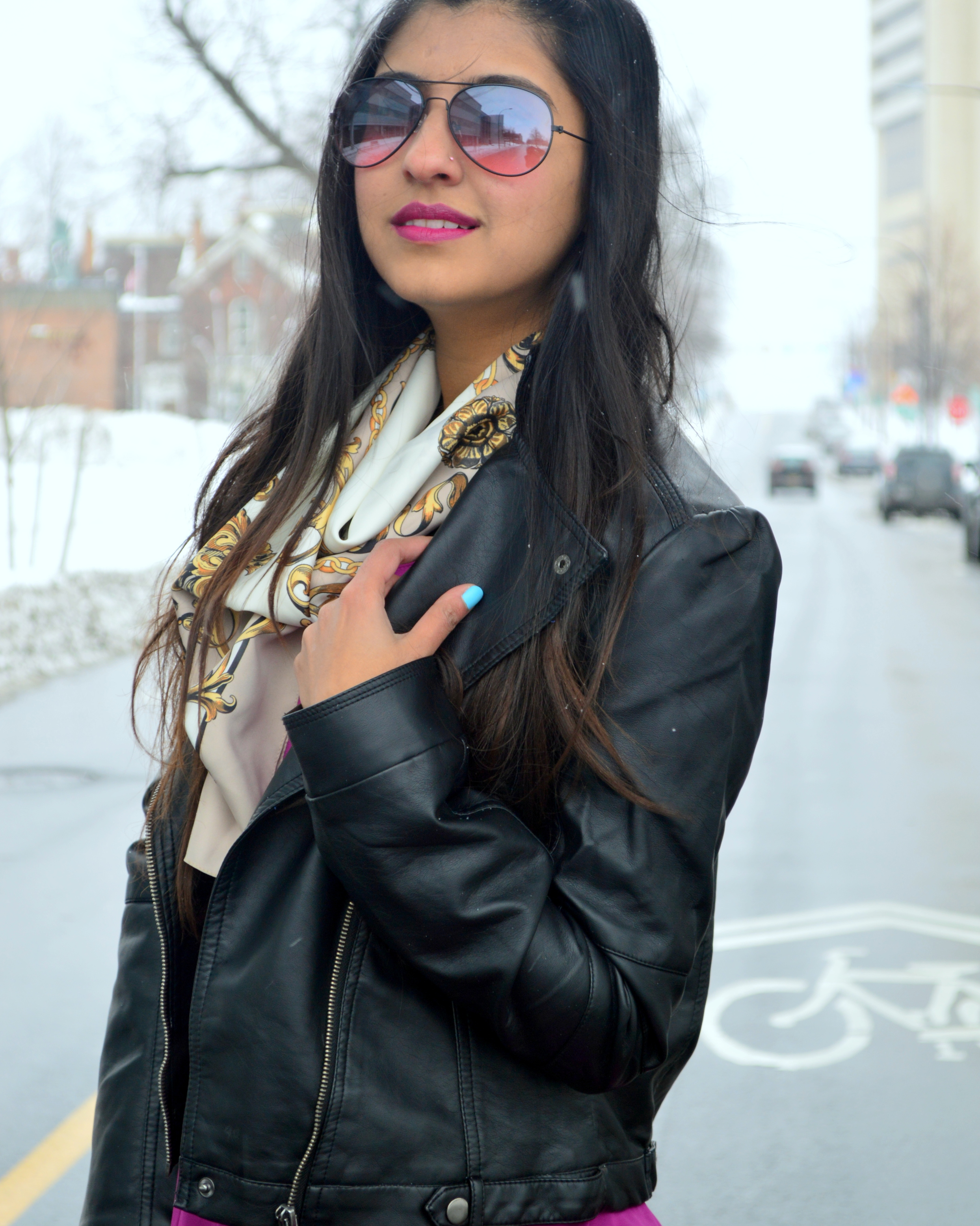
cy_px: 542
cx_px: 488
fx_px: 3392
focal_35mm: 94
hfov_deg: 16.4
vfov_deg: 20.5
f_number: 5.6
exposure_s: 1/100
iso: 220
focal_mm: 55
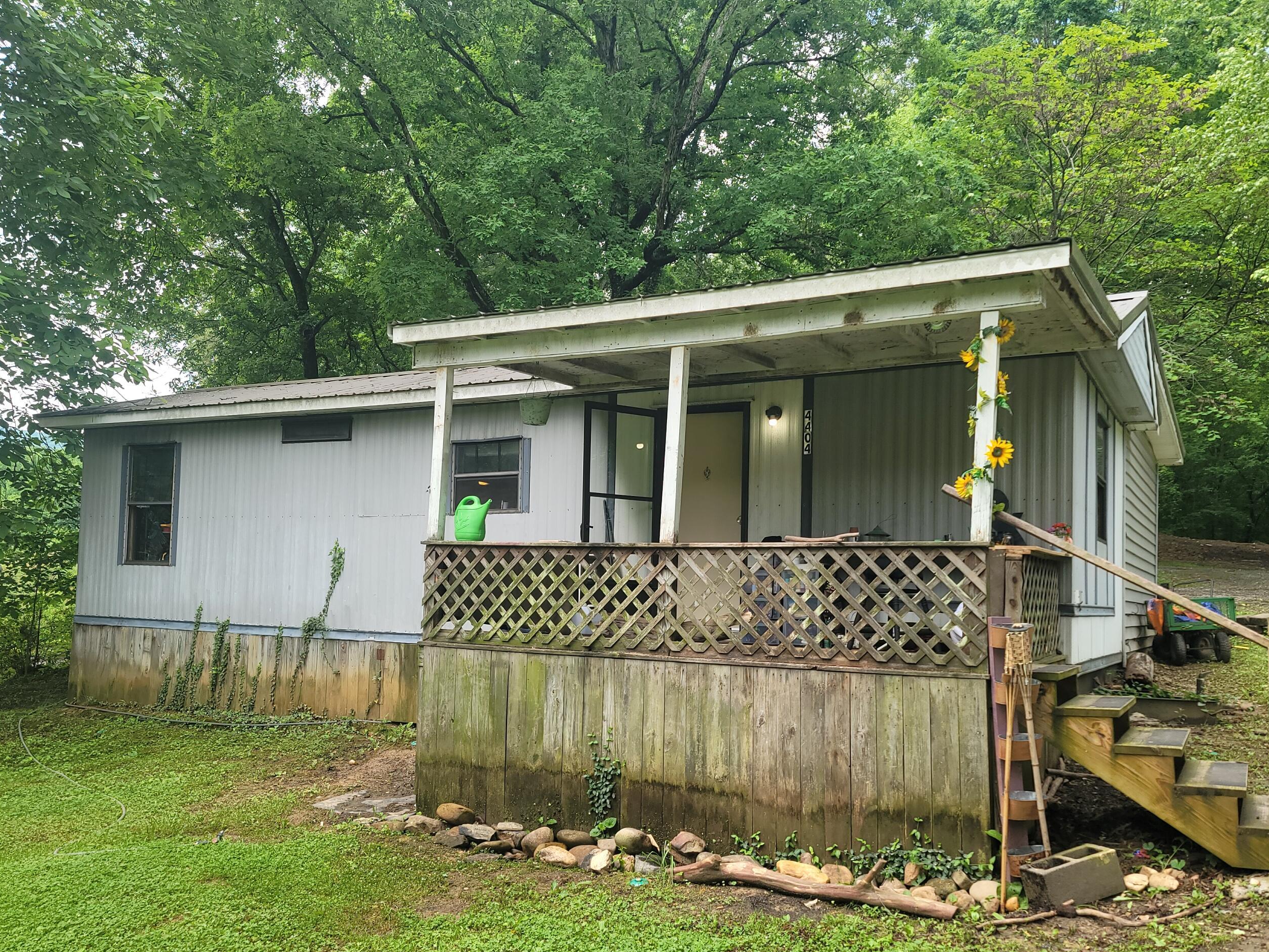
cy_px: 539
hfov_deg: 59.9
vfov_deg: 46.7
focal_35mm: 30
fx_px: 1100
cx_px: 582
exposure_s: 1/146
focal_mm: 7
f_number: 1.8
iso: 20
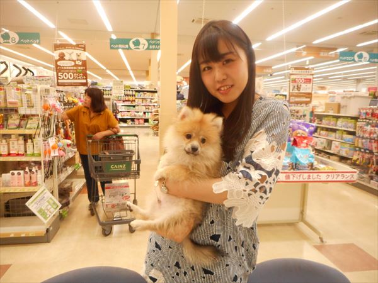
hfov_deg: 69.4
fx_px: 273
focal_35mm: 25
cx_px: 189
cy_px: 142
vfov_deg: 54.9
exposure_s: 1/30
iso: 400
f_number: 3.7
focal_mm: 4.5
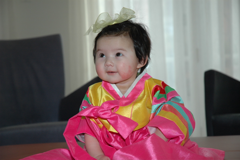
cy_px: 80
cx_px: 120
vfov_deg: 13.0
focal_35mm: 105
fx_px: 699
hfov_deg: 19.5
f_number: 5
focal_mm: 70
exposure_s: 1/80
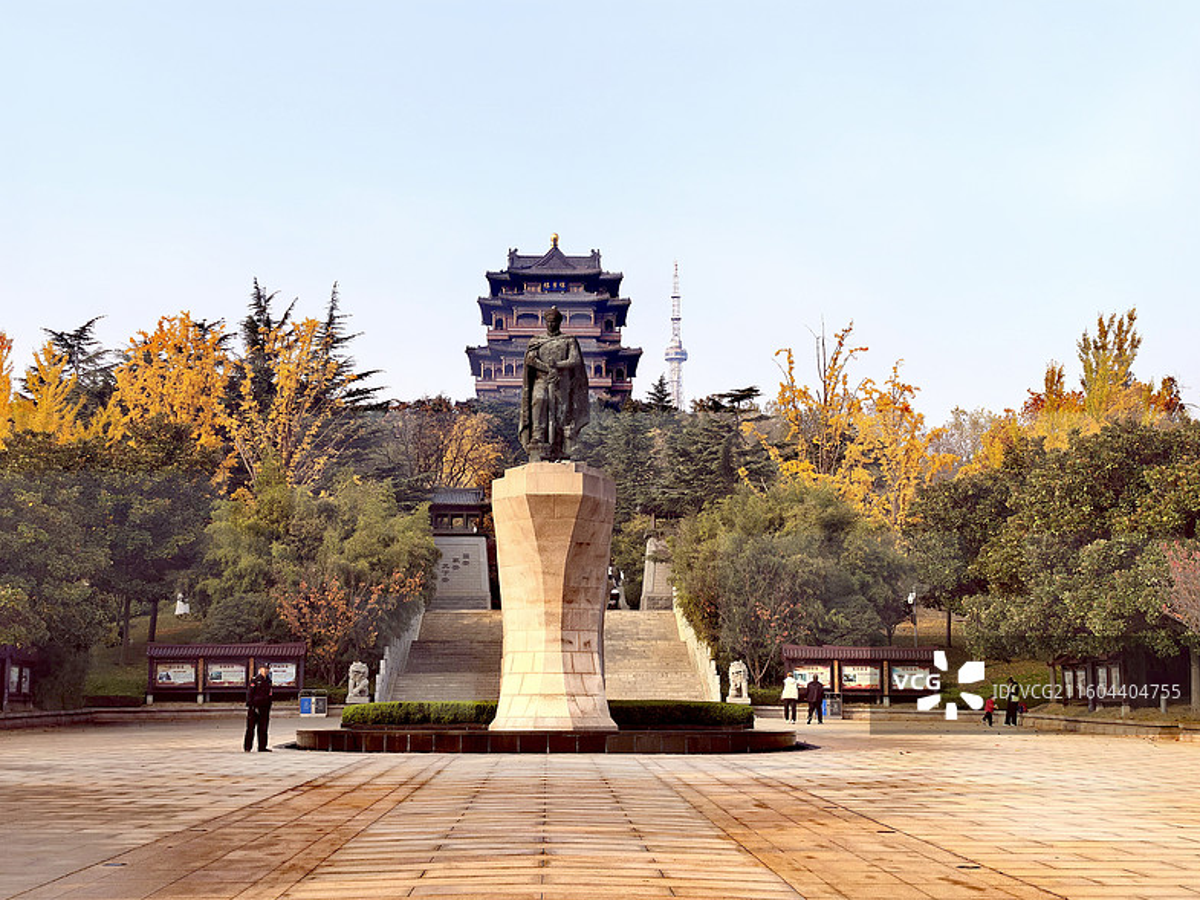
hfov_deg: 34.9
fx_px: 1907
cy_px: 445
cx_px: 599
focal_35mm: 55
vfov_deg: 26.6
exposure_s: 1/2793
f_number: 2
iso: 160
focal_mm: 6.98
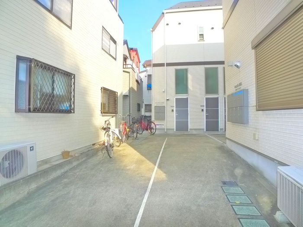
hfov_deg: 71.6
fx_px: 210
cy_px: 114
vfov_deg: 56.8
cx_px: 152
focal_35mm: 24
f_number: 3.5
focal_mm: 5.1
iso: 400
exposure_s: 1/400
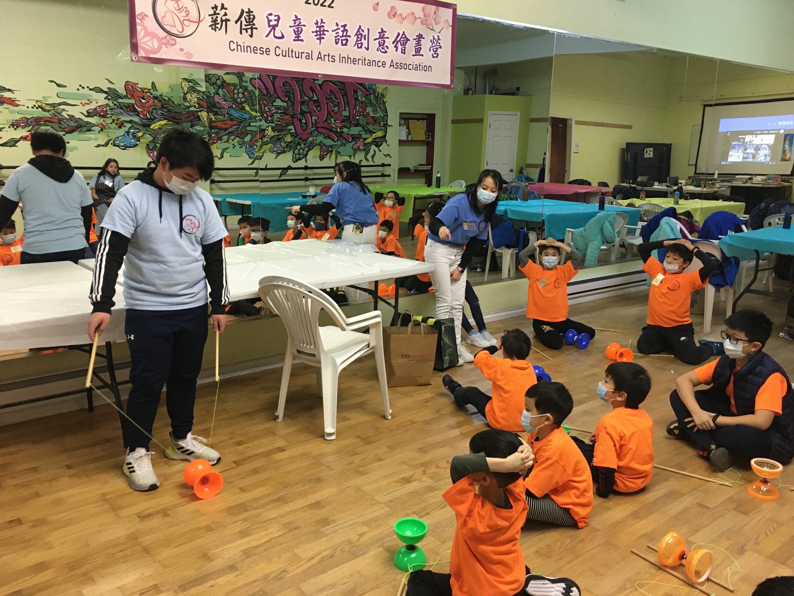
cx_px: 403
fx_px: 688
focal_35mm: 30
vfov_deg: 46.8
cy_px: 293
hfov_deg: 60.0
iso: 160
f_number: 2.2
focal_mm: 4.15
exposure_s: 1/30
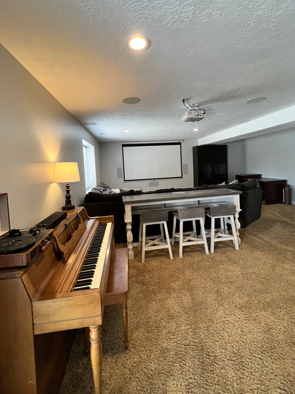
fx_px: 171
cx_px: 148
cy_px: 174
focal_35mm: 15
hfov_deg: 81.7
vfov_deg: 97.7
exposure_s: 1/120
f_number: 1.8
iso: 250
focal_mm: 1.57
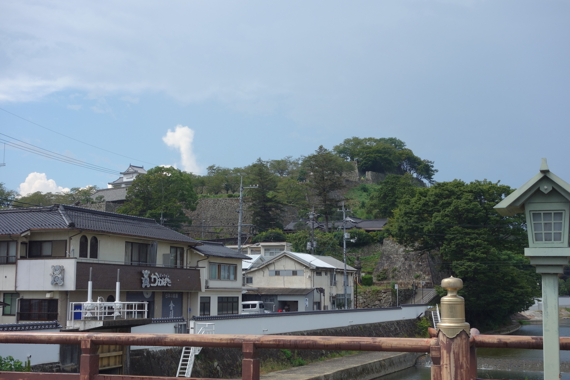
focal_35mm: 50
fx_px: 792
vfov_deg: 27.0
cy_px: 190
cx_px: 285
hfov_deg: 39.6
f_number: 5.6
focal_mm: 18.66
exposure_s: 1/320
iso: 125
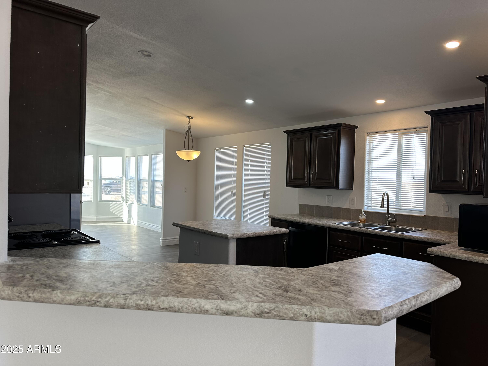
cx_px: 244
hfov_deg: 71.6
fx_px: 338
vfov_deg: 56.8
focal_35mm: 24
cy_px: 183
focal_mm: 6.86
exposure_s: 1/120
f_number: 1.78
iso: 64
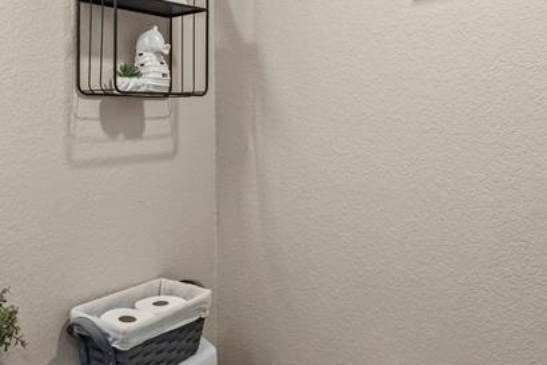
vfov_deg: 35.9
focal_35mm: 37
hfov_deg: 51.4
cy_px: 132
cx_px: 192
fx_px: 558
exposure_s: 1/3
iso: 500
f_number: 8
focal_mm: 14.7
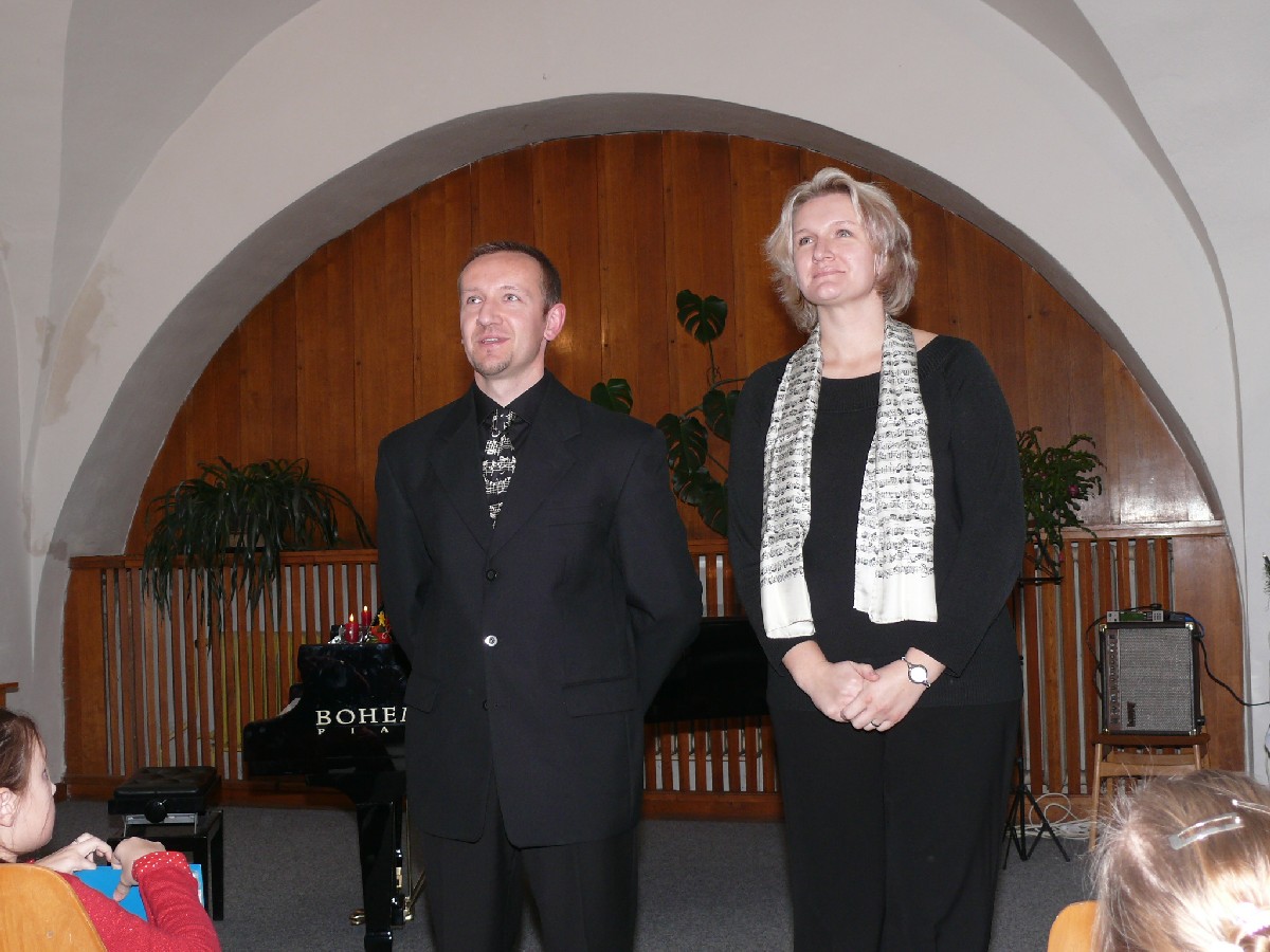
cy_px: 476
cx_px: 635
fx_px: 1688
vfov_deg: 31.5
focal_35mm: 46
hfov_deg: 41.2
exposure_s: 1/125
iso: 100
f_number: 2.8
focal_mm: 8.7
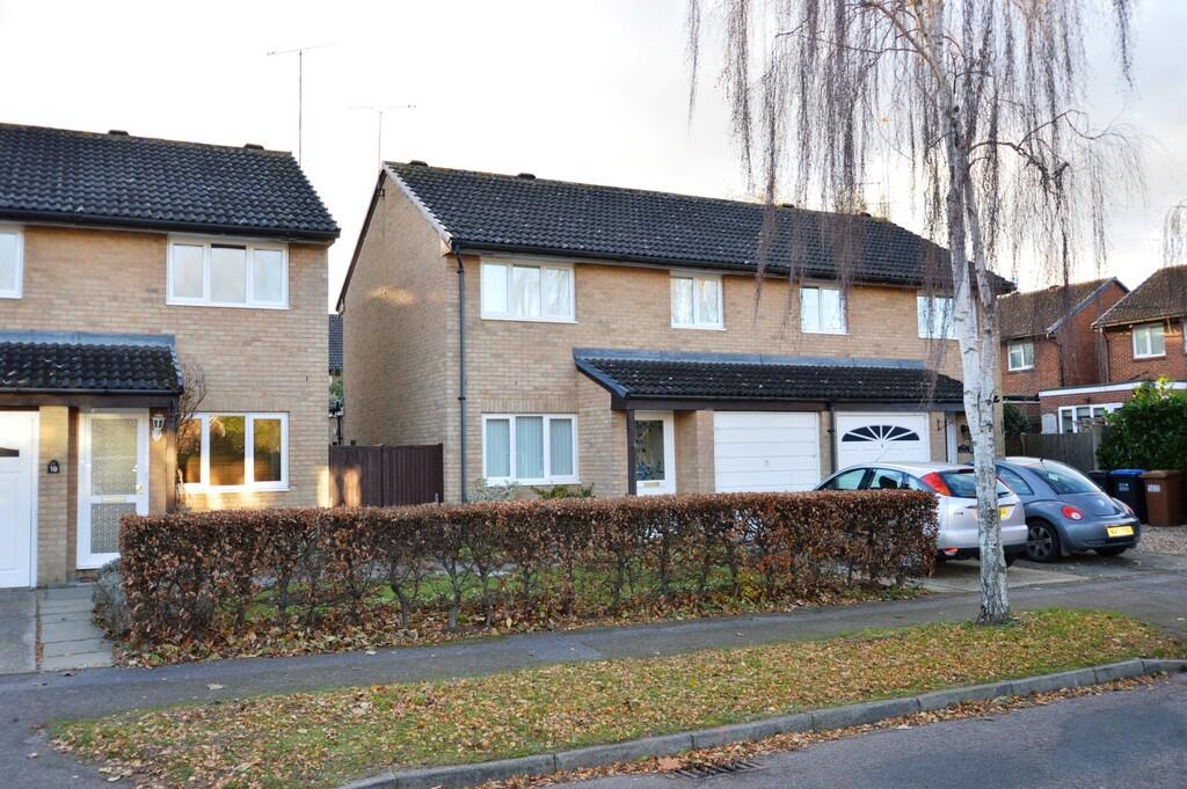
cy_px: 394
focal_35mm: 30
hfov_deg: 62.0
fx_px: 988
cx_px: 594
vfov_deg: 43.5
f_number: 4.2
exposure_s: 1/80
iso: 100
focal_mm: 20
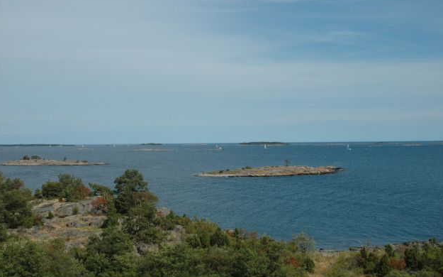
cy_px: 146
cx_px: 224
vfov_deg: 26.6
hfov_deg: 41.4
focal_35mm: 49
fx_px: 586
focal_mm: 31
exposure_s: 1/640
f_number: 14
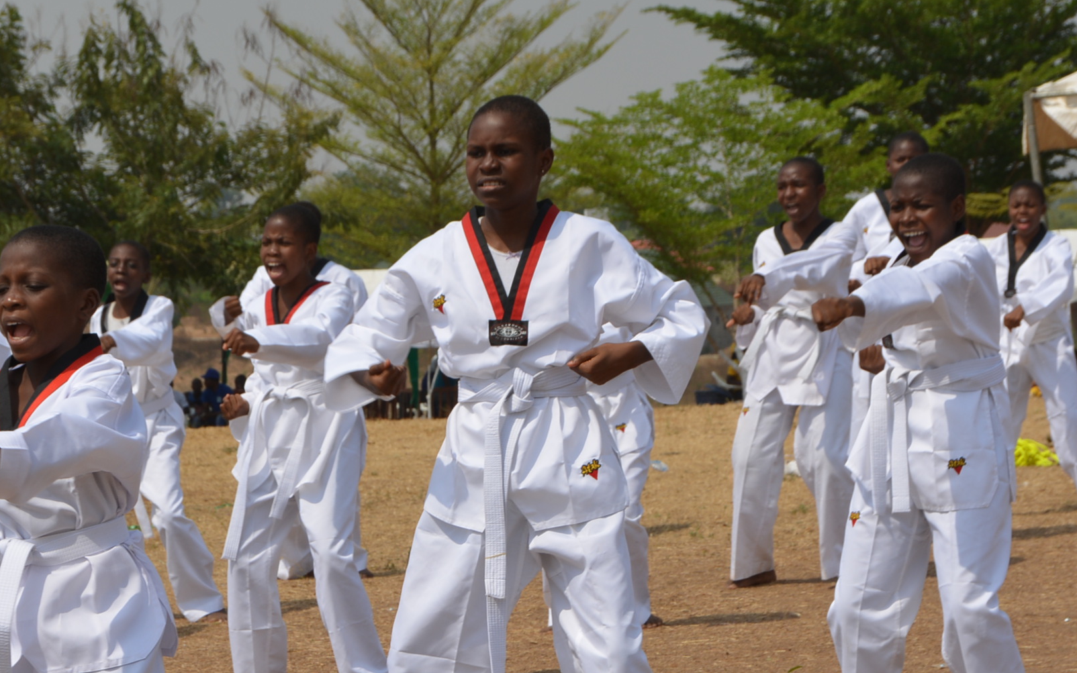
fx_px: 4607
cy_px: 443
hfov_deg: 13.3
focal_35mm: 157
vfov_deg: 8.4
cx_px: 482
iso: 100
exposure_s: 1/320
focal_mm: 55
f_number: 9
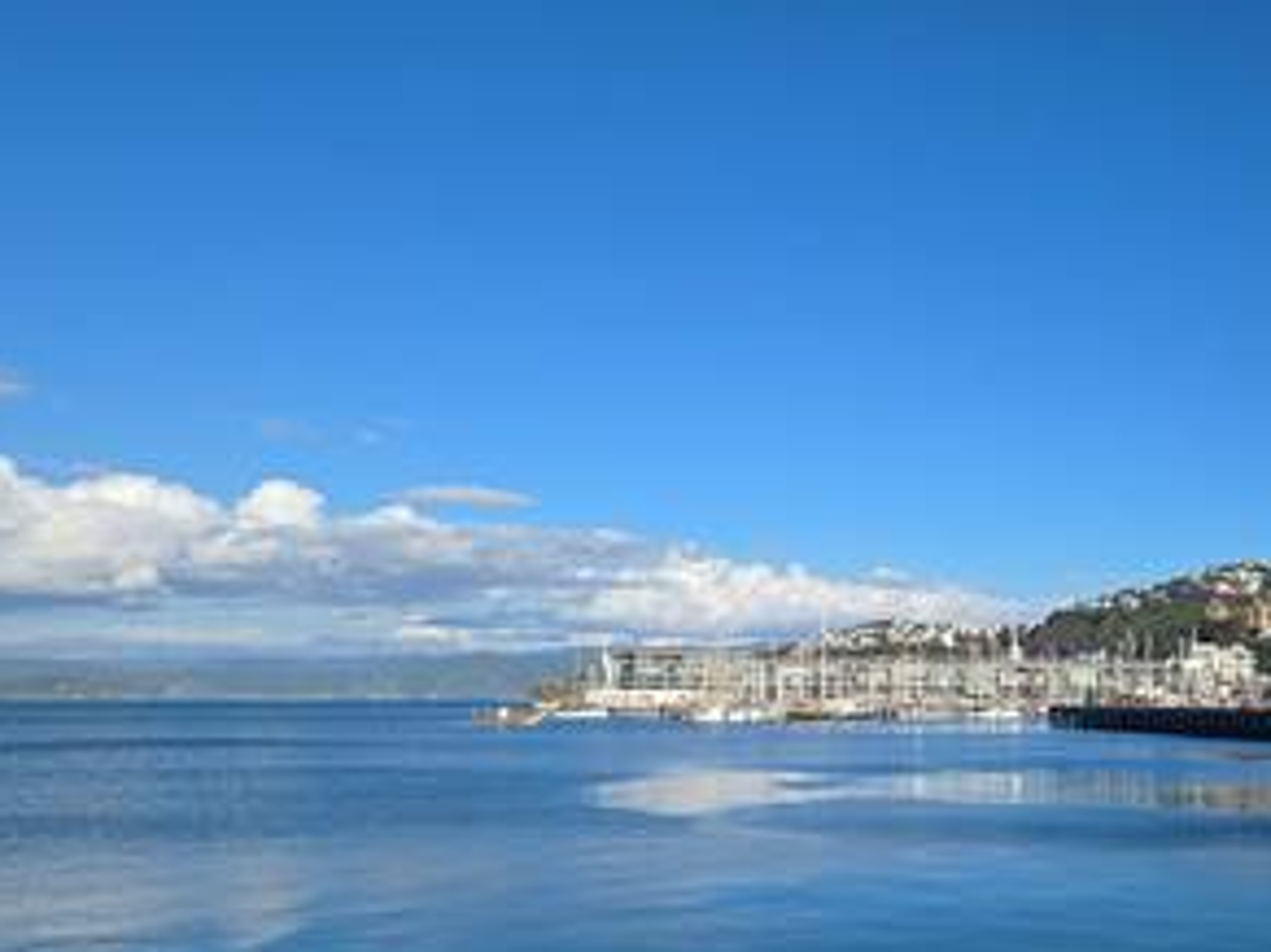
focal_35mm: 38
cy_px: 576
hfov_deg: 47.8
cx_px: 891
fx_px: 1395
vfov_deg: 37.5
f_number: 1.8
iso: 25
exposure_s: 1/2204
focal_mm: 5.4
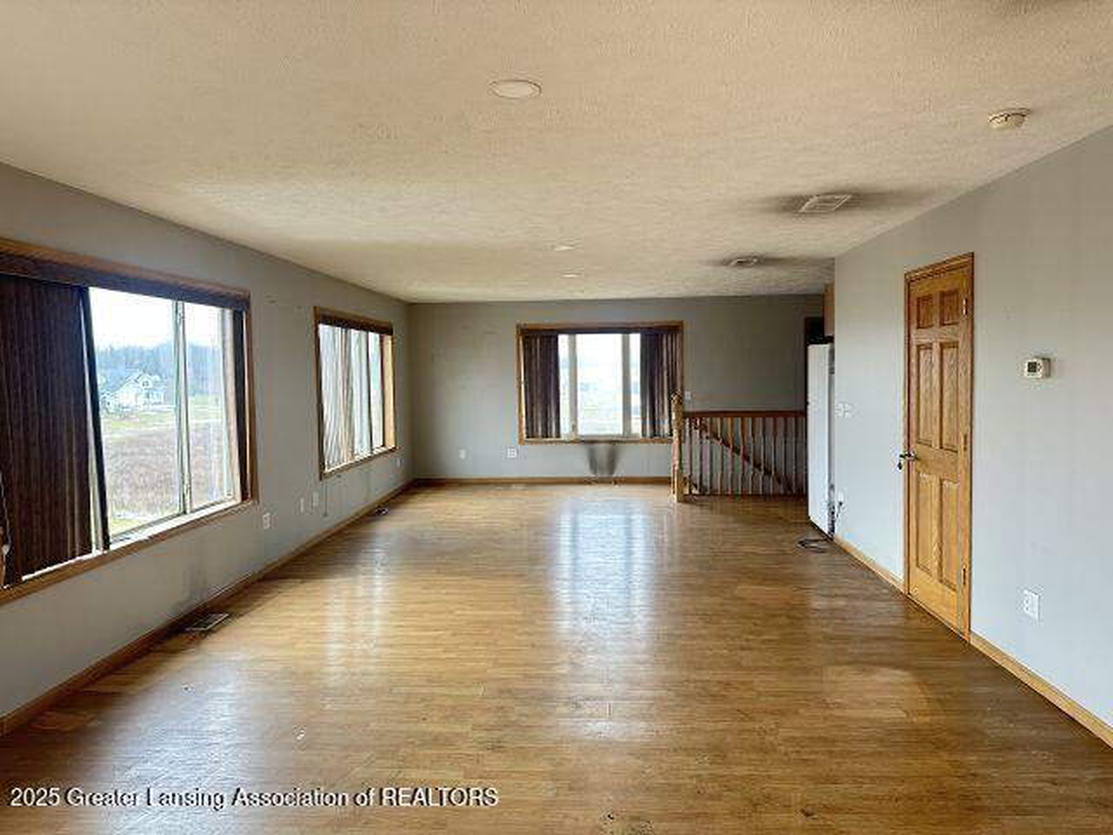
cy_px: 418
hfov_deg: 71.6
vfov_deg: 56.8
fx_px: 772
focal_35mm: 24
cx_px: 556
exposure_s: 1/60
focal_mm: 6.86
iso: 250
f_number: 1.78
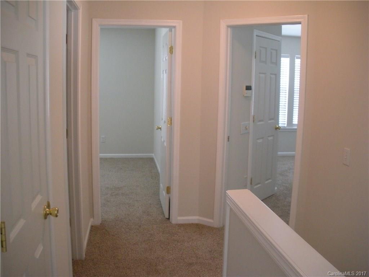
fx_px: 384
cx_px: 184
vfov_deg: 39.7
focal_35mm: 36
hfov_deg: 51.4
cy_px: 138
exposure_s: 1/38.5
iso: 400
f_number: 3.5
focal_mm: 6.3
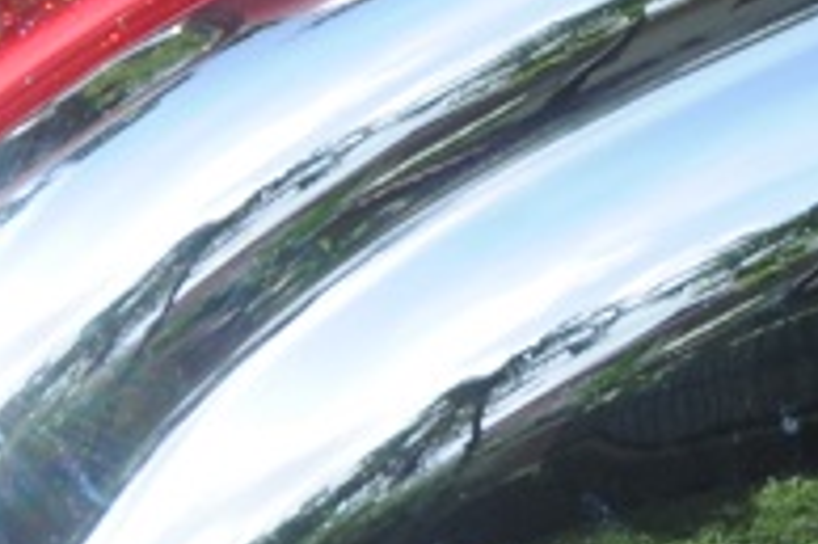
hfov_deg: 4.4
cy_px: 323
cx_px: 563
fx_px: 10738
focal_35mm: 473
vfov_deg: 2.9
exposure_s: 1/100
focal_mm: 58
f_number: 13
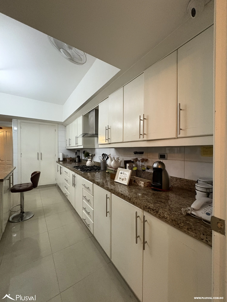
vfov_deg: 102.1
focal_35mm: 14
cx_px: 114
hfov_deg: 85.7
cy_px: 151
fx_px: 122
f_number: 2.2
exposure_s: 1/60
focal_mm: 2.22
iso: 640
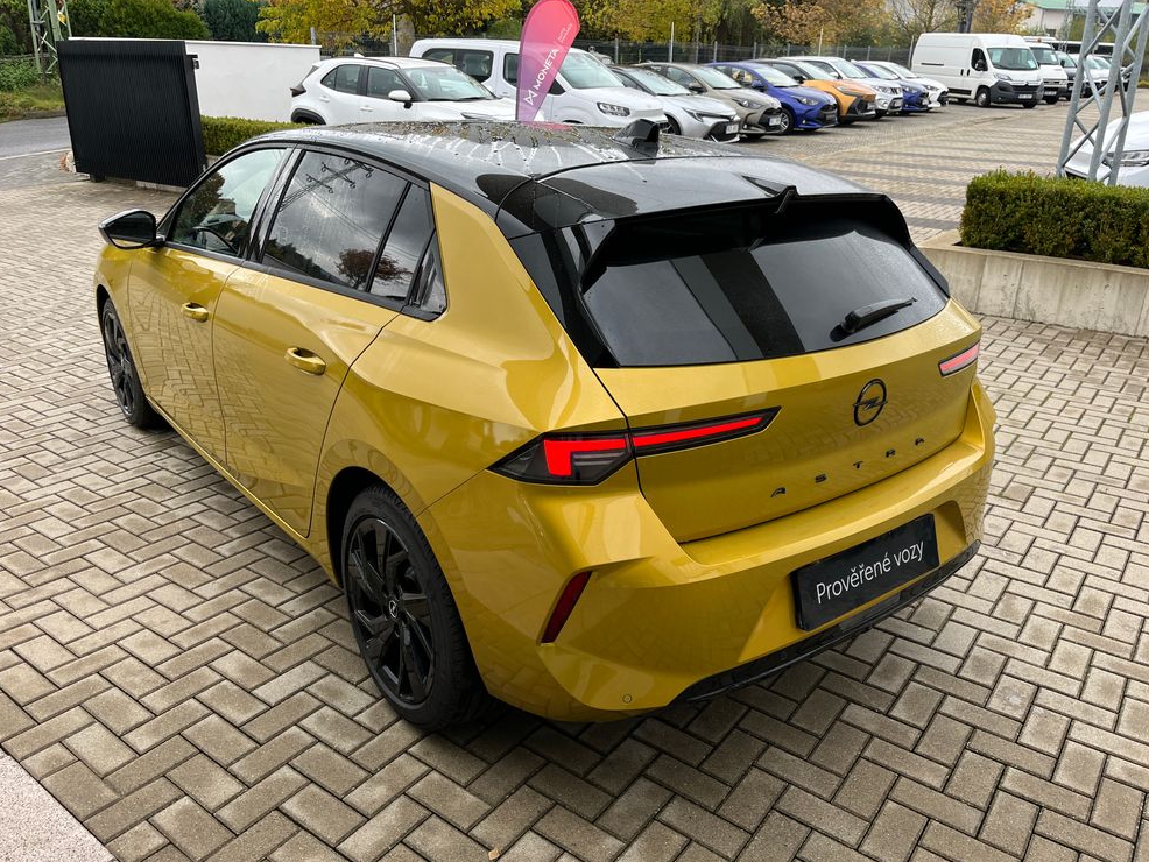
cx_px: 563
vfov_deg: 51.4
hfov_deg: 65.3
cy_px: 423
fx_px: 896
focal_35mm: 27
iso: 50
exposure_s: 1/393
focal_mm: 5.1
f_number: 1.6
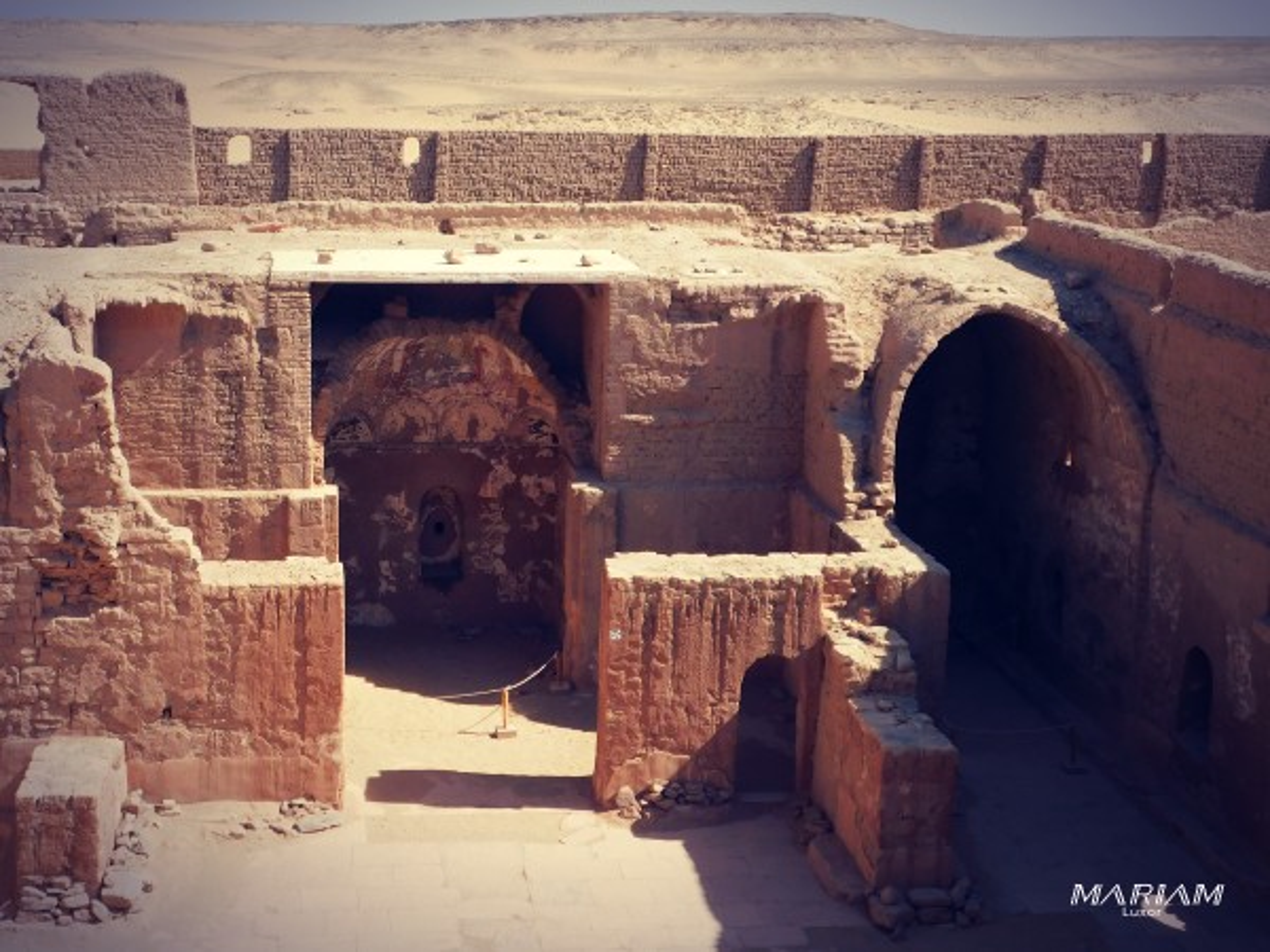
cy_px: 476
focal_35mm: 36
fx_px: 1321
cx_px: 635
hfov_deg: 51.4
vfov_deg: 39.7
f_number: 3.5
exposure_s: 1/1000
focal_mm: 6.3
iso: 125
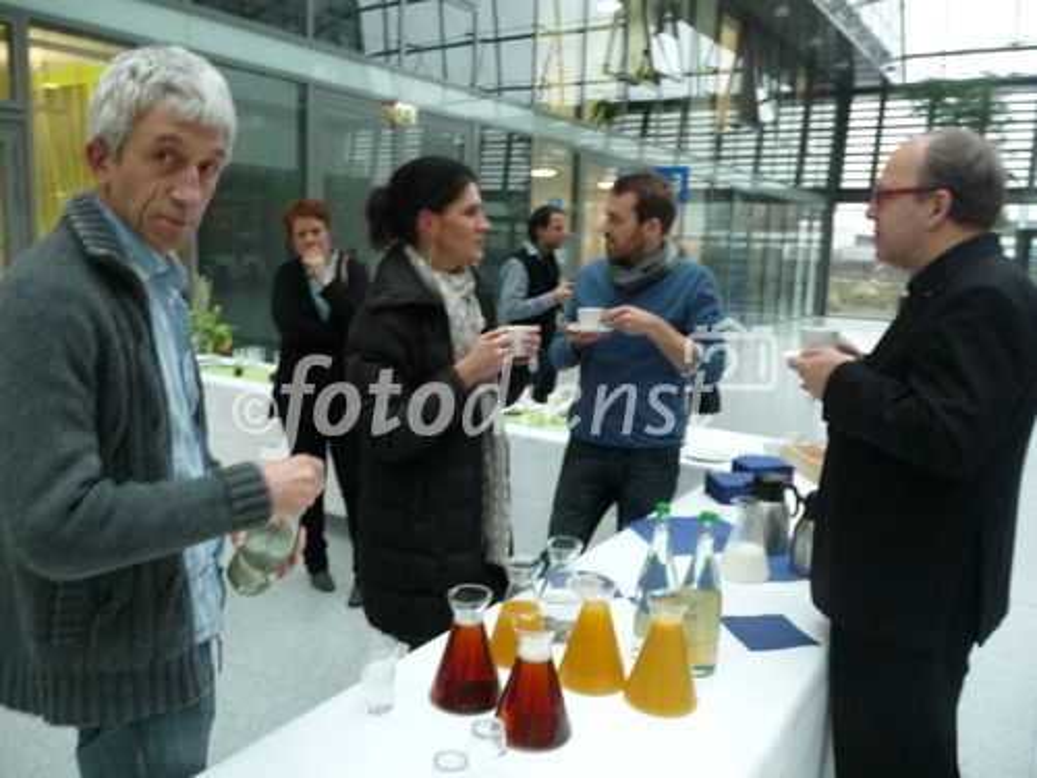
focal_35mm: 28
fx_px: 839
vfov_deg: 49.7
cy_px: 389
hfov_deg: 63.4
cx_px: 518
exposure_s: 1/30
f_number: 3.3
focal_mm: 4.7
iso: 400
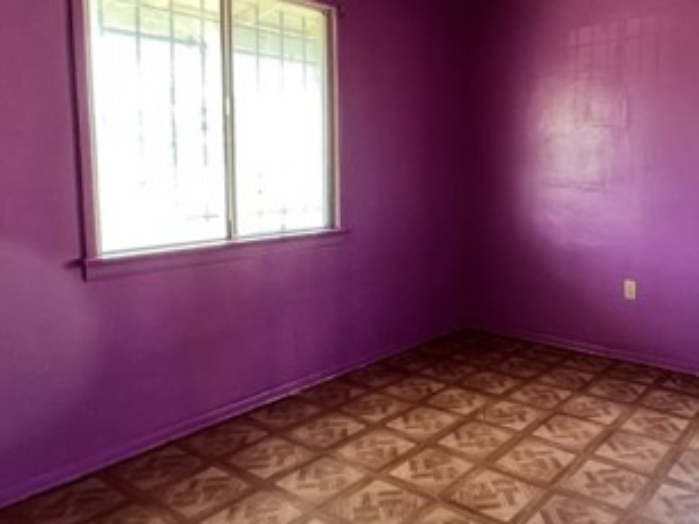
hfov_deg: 63.1
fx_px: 545
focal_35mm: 27
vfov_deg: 51.1
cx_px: 483
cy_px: 218
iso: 200
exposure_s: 1/120
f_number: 1.8
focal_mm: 1.57
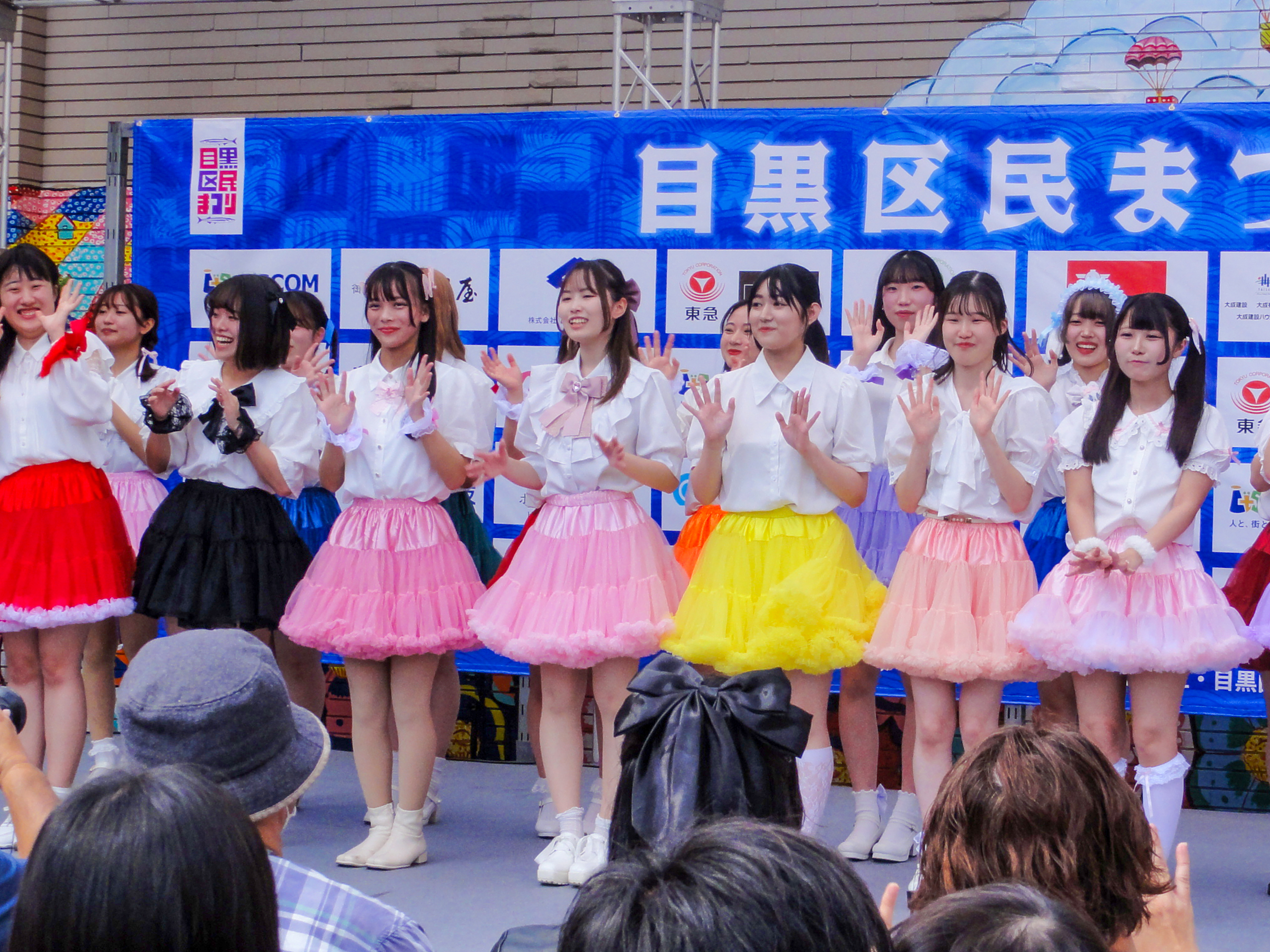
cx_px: 695
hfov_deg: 7.1
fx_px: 10296
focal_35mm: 281
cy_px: 433
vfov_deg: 5.3
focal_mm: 153
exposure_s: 1/250
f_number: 5.6
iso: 160
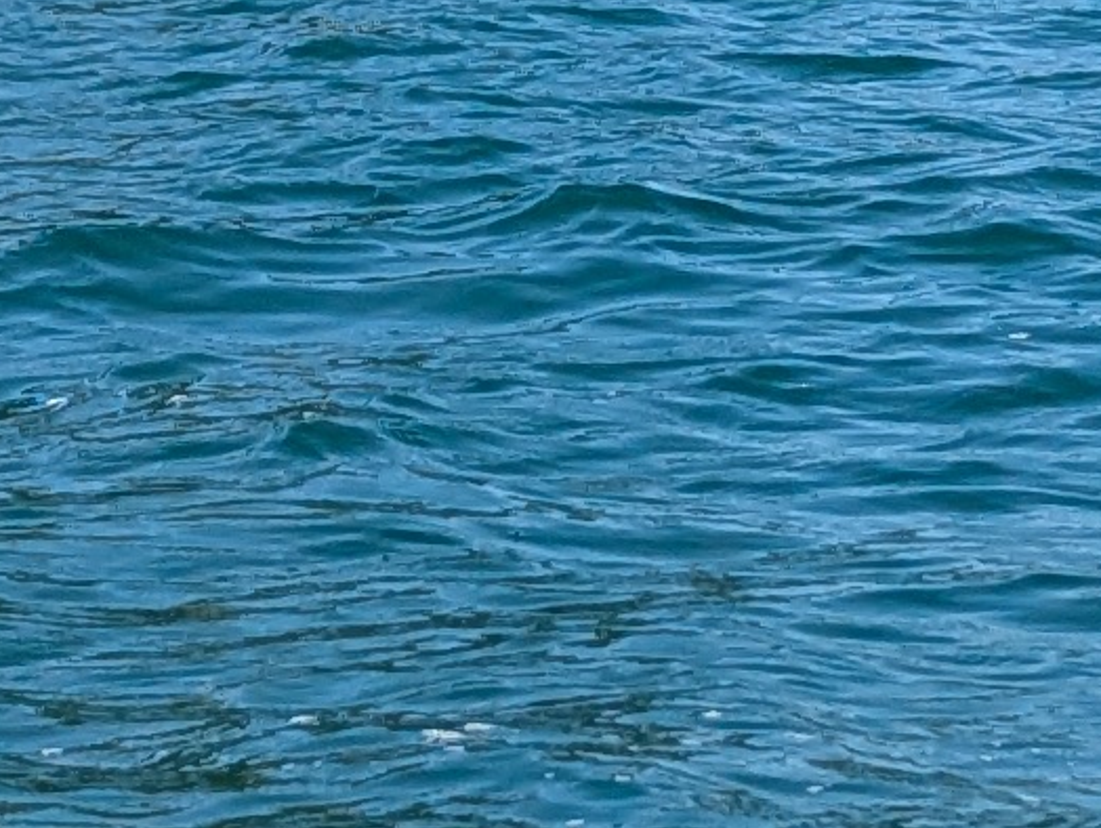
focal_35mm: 187
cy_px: 90
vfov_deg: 7.9
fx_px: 5953
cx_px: 876
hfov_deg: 10.5
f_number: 1.85
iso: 45
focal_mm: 6.81
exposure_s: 1/3236
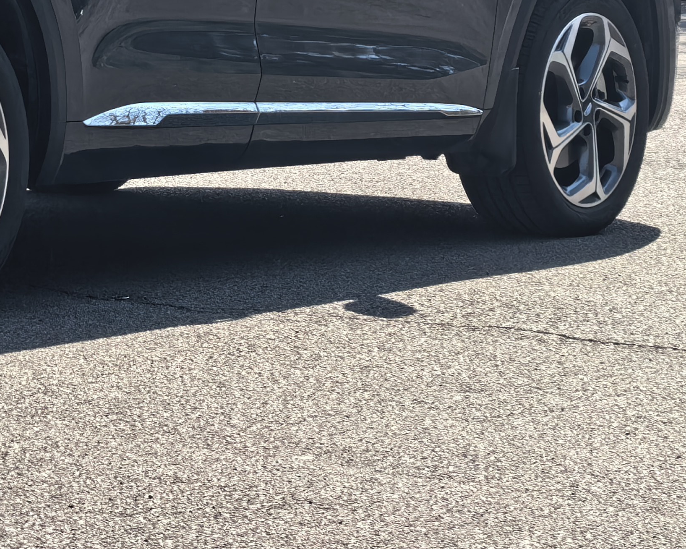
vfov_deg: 8.5
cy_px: -71
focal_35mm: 181
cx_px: -136
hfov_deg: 10.5
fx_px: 3675
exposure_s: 1/2994
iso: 64
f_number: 2
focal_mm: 6.98
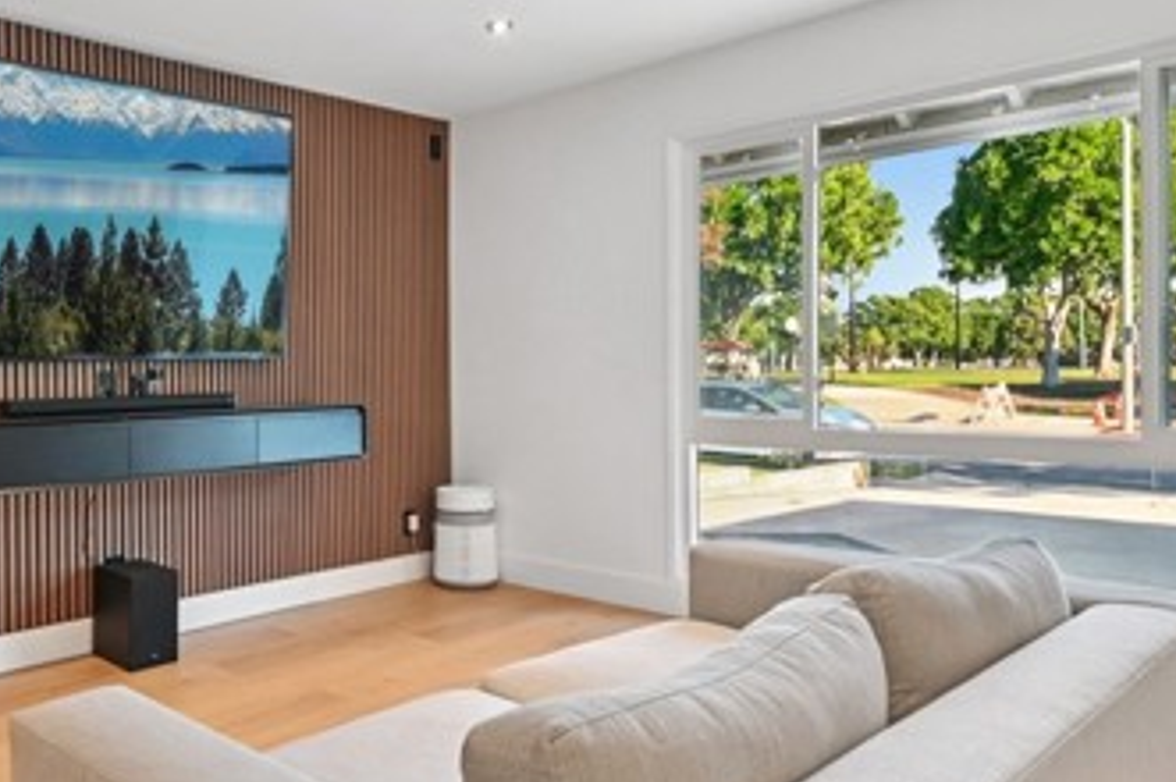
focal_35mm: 29
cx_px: 298
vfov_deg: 44.9
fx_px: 946
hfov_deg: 60.3
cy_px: 386
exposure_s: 1/8
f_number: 8
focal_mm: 15
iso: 320
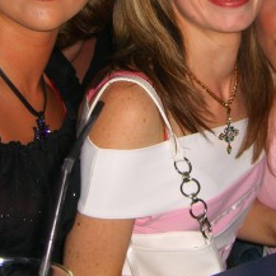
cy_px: 70
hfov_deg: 18.6
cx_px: 193
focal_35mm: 93
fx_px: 839
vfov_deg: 18.6
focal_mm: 7.9
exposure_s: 1/60
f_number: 2.8
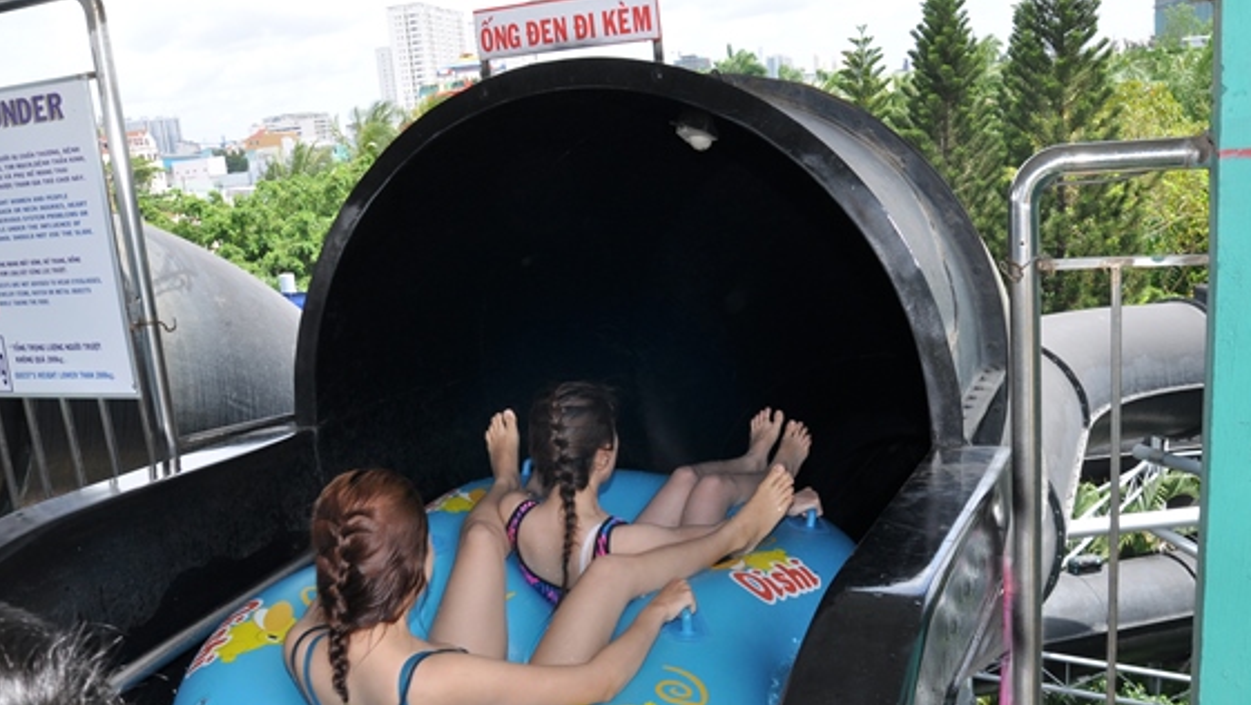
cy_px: 441
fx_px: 1218
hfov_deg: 54.2
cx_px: 562
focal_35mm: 37
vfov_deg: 32.1
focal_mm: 17
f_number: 10
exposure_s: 1/125
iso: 200
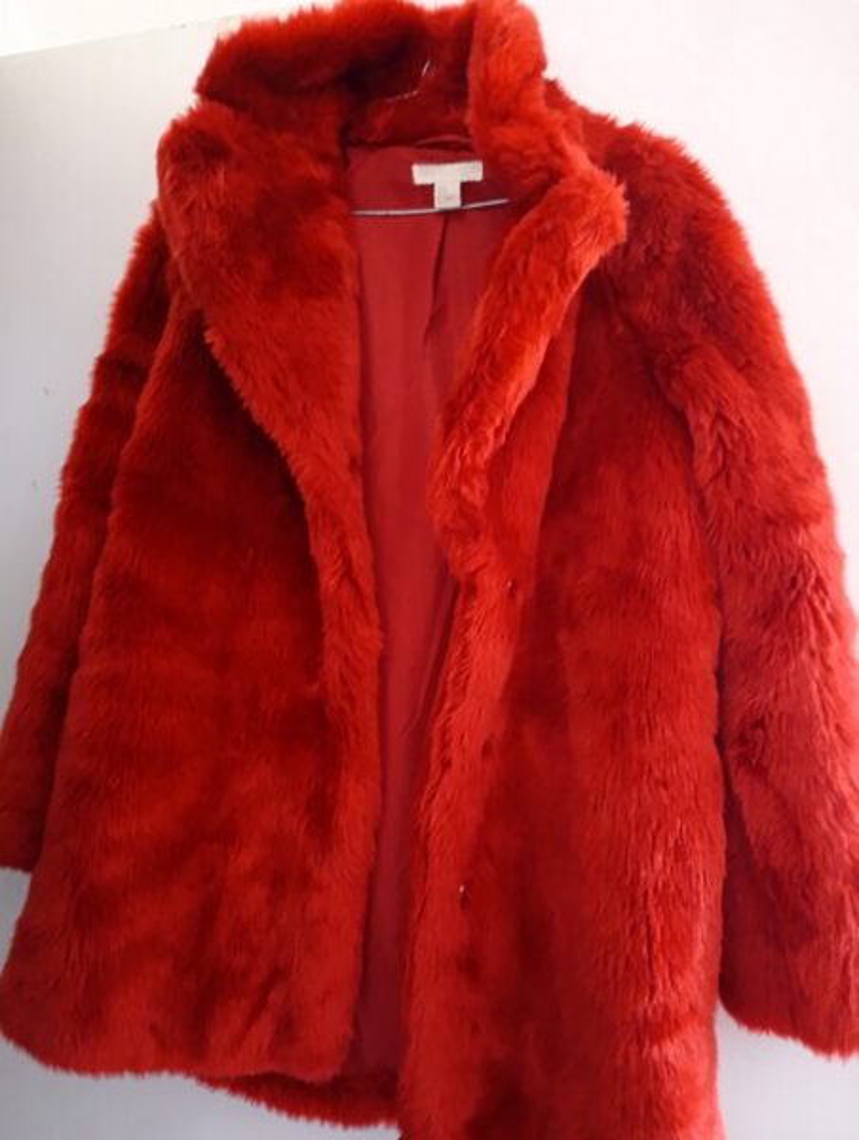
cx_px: 430
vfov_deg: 63.4
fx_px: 924
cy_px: 570
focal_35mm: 28
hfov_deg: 49.9
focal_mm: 4.27
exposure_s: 1/16.7
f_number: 1.8
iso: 4927
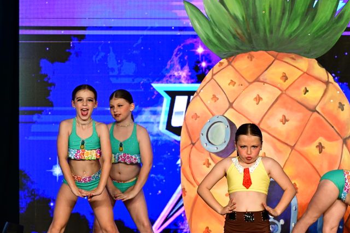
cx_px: 262
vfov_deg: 7.1
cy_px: 181
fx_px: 1867
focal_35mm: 192
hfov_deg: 10.7
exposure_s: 1/800
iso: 3200
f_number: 3.5
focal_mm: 120
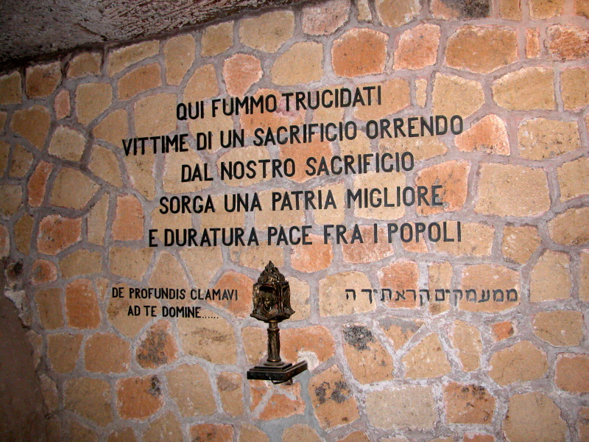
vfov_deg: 40.7
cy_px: 221
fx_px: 596
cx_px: 294
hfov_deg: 52.6
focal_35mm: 35
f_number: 2.8
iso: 200
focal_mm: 9.2
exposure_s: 1/60
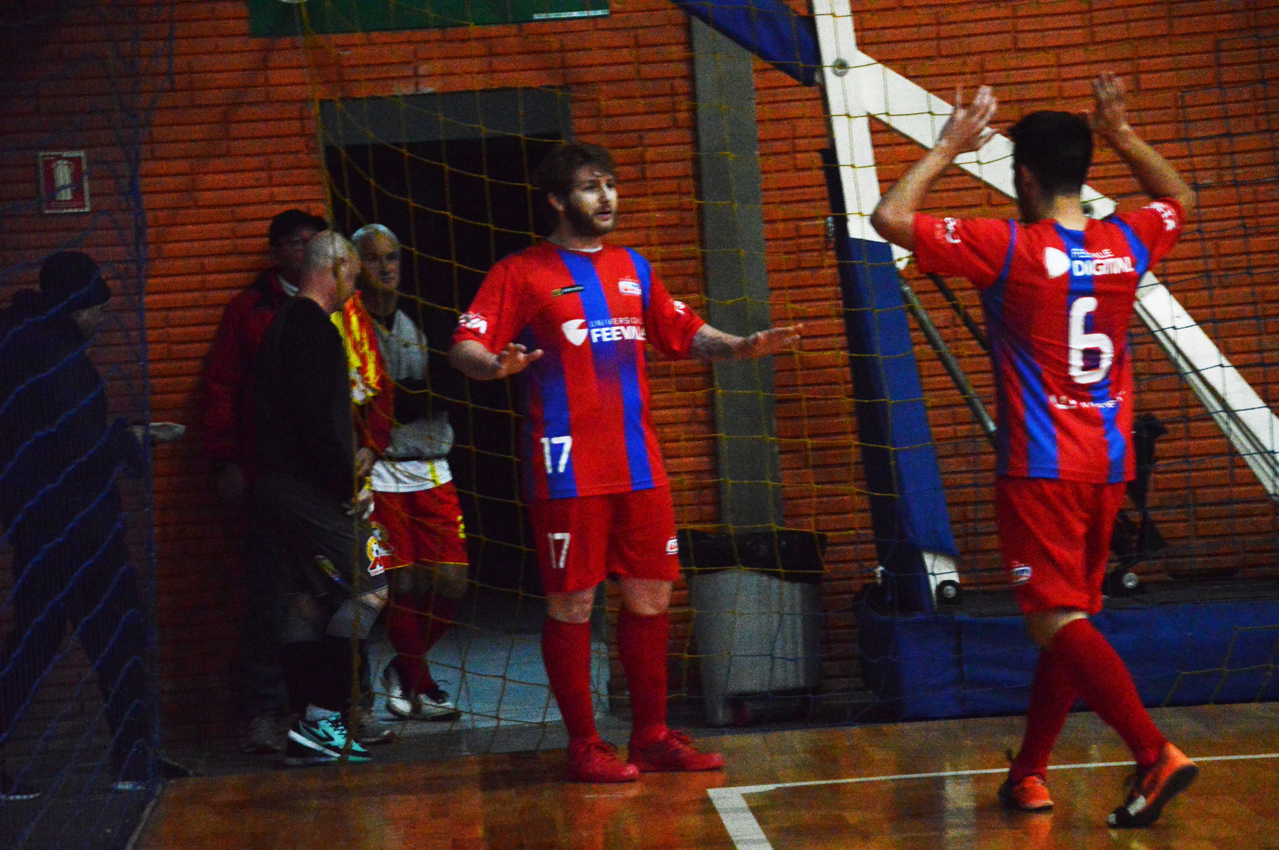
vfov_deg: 8.7
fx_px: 5591
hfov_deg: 13.1
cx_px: 640
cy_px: 425
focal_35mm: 158
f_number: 5.6
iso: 6400
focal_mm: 105
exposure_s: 1/160
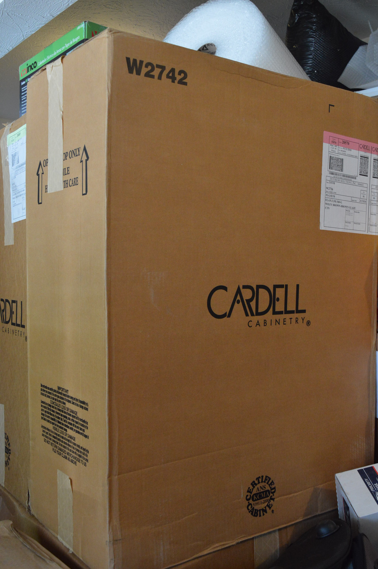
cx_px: 189
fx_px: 592
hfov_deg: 35.4
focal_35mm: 38
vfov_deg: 51.3
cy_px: 284
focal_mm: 25
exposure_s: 1/80
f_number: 5.6
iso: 1600
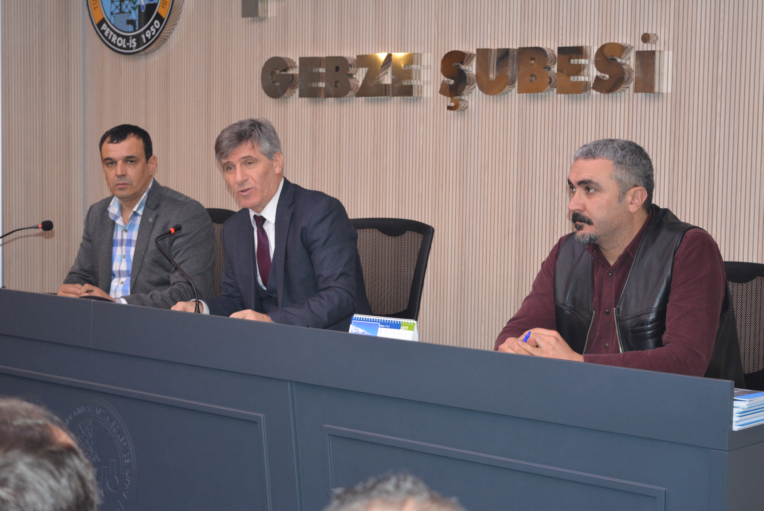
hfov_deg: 28.1
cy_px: 256
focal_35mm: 72
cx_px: 382
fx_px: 1529
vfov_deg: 19.0
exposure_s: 1/60
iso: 1800
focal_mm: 48
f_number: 5.3
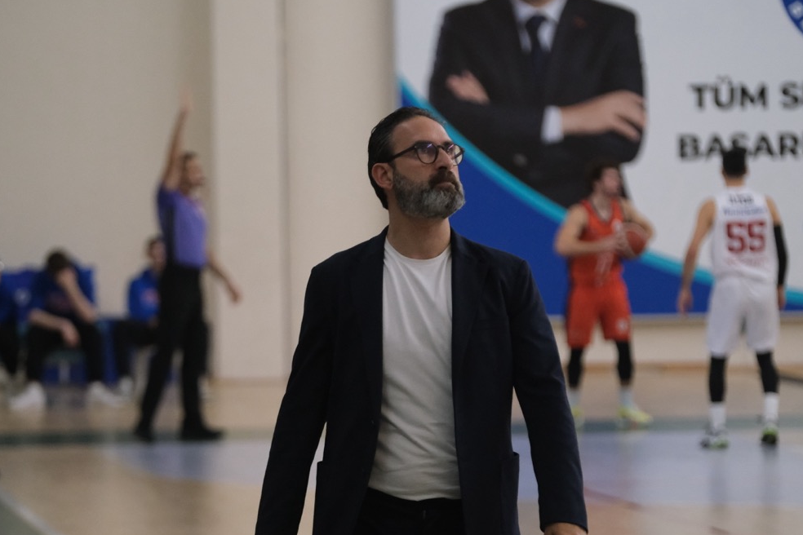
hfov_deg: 9.5
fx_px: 4818
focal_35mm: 216
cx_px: 428
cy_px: 326
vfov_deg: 6.4
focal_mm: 110.6
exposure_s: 1/1000
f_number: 2.8
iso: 4000
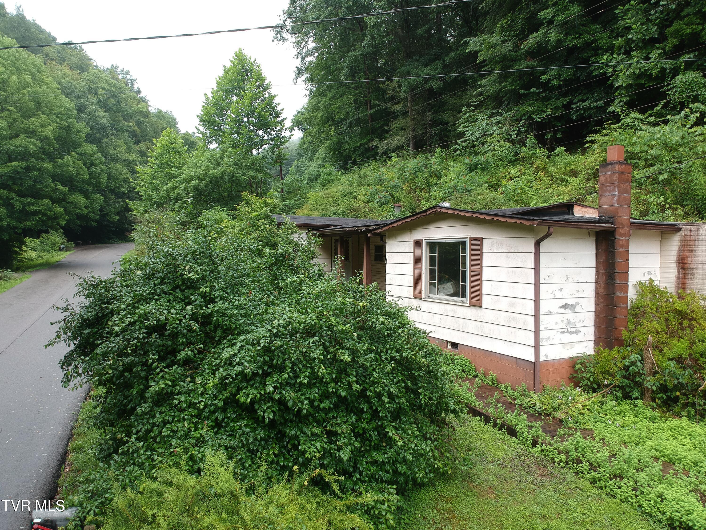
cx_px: 353
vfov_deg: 54.9
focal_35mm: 25
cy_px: 265
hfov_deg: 69.4
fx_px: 510
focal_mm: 4.49
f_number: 2.6
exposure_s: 1/160
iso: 100
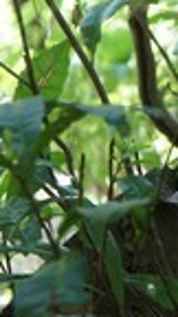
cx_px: 325
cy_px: 117
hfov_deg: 5.8
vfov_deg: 10.5
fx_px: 1716
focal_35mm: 204
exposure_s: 1/80
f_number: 5
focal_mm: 47
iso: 800
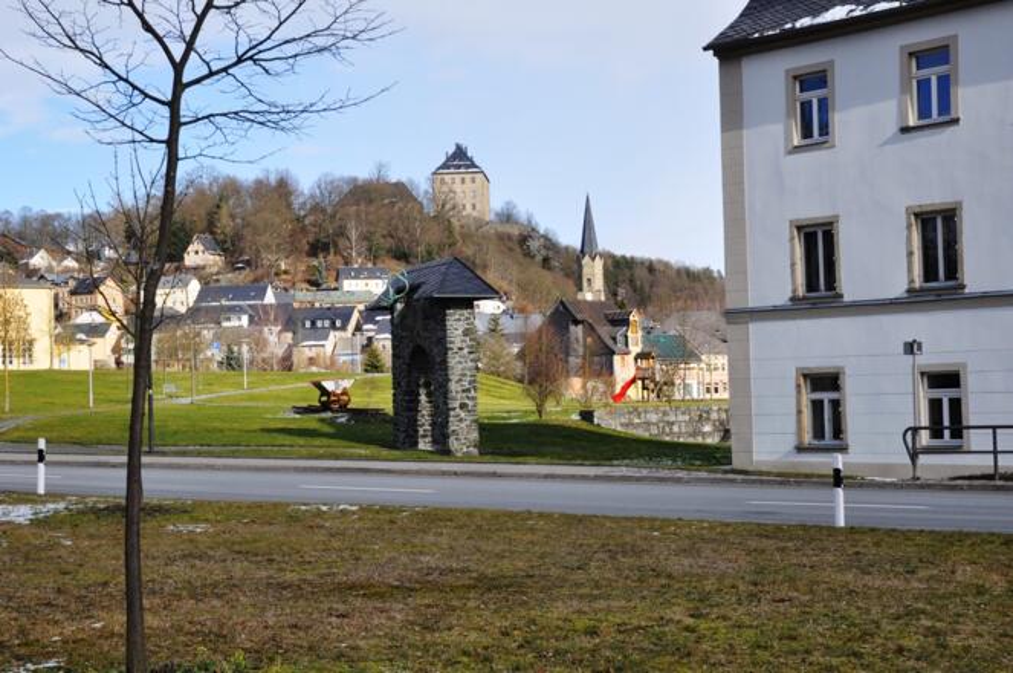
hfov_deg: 35.1
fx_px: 1602
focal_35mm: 57
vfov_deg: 23.7
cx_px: 506
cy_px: 336
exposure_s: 1/400
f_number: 11
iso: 400
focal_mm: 38
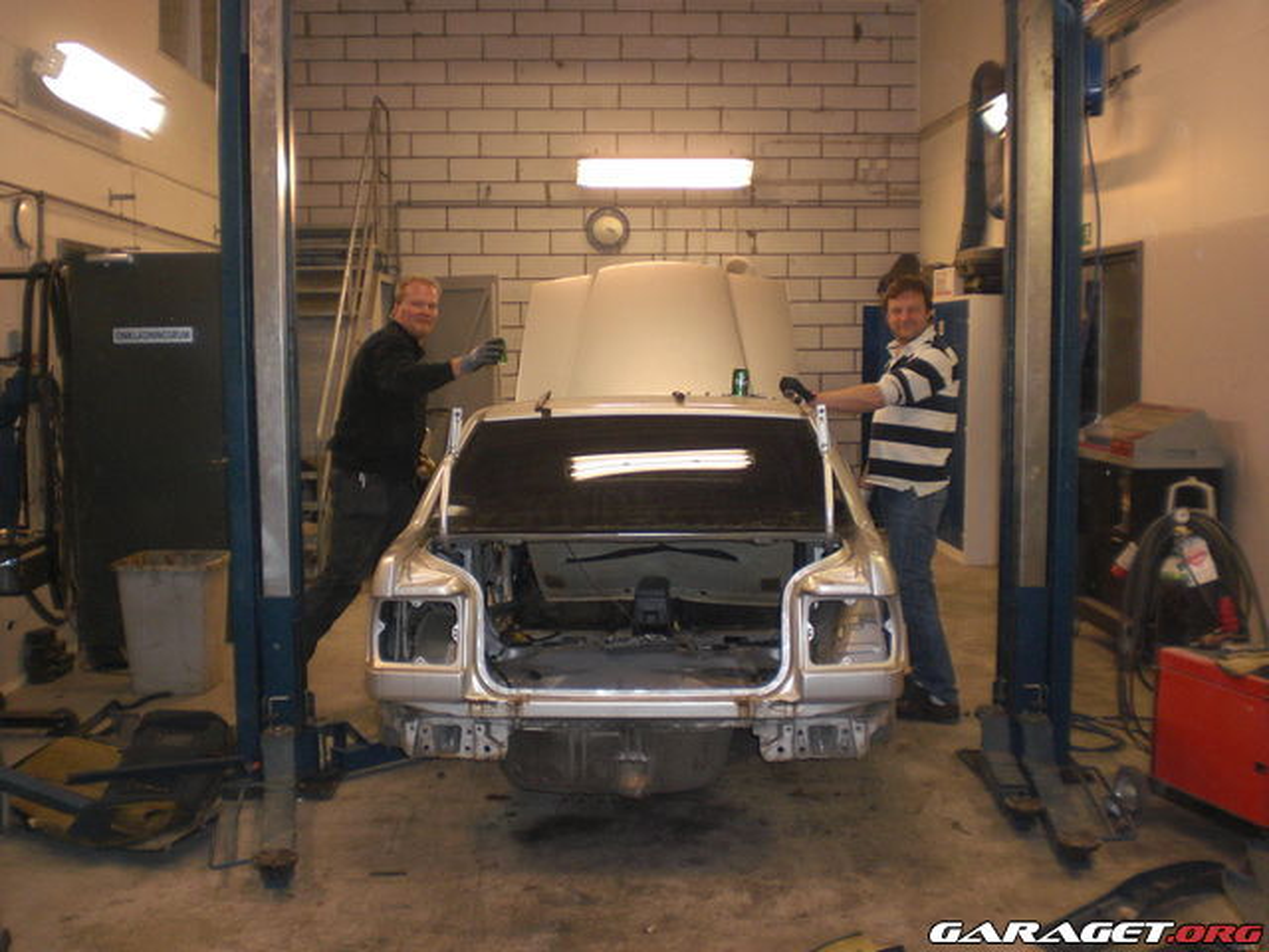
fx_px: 1320
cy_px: 476
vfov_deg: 39.7
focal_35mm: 36
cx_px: 634
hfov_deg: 51.4
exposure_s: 1/60
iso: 200
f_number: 3.1
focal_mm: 6.3
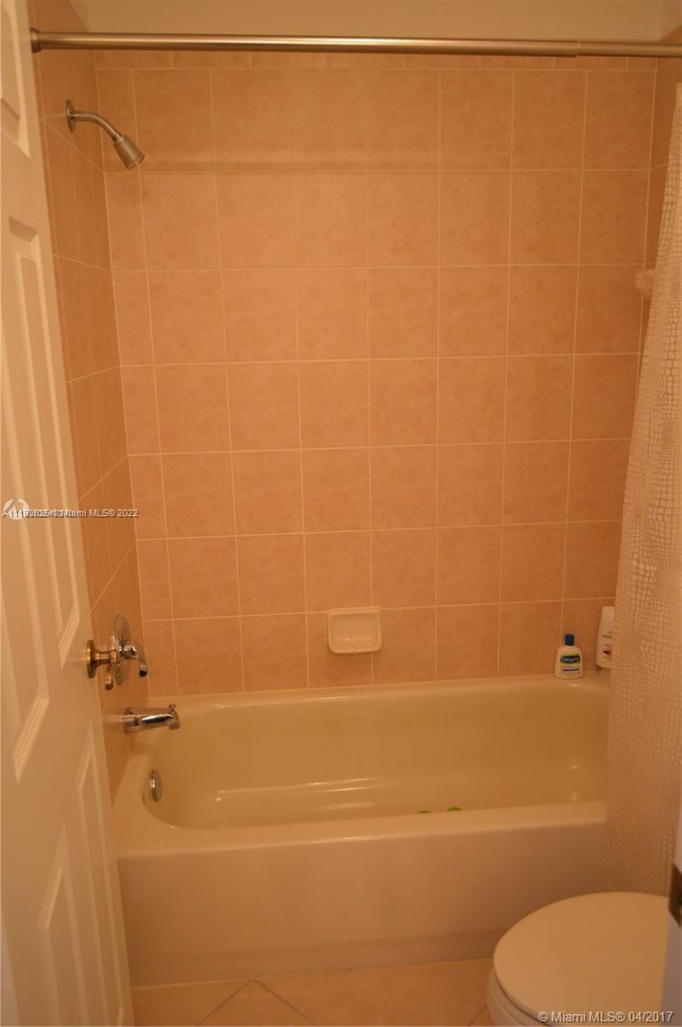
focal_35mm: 27
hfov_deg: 47.8
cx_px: 341
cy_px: 514
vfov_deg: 67.4
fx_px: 769
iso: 400
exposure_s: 1/30
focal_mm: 18
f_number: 3.5
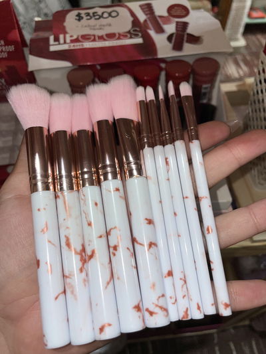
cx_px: 133
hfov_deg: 53.1
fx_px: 266
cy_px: 177
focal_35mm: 26
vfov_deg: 67.3
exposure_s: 1/15
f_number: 1.6
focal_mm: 4.2
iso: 32
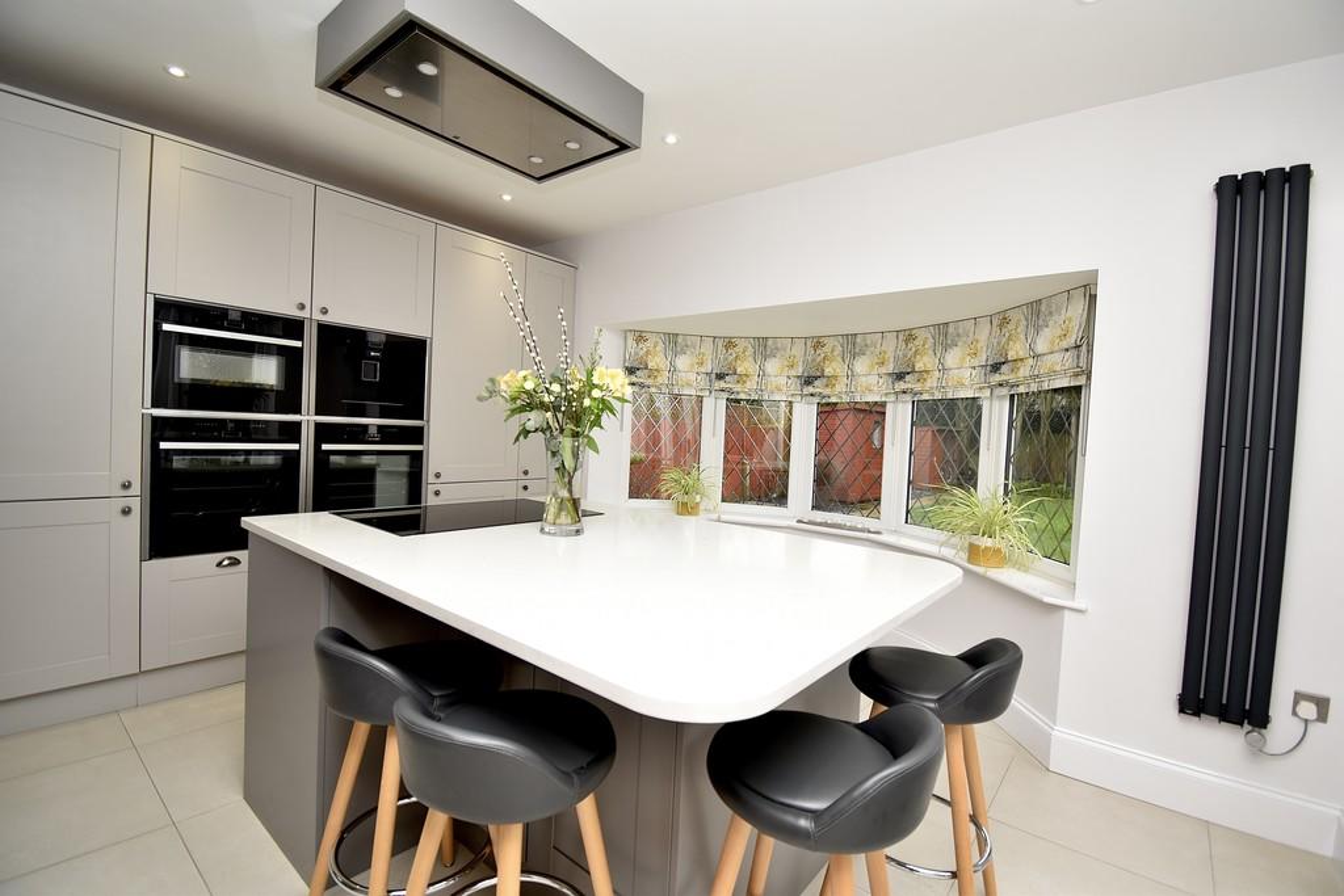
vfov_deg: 77.3
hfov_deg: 100.4
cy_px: 448
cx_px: 672
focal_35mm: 15
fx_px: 560
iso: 200
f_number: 5
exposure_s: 1/60
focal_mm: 10
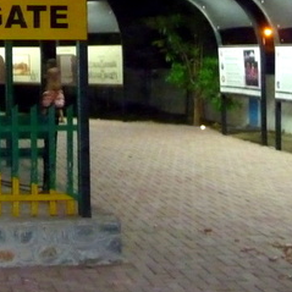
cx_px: -106
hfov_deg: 19.1
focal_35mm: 83
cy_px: 29
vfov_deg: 20.5
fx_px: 792
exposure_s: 1/8
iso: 800
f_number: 3.3
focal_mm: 4.7
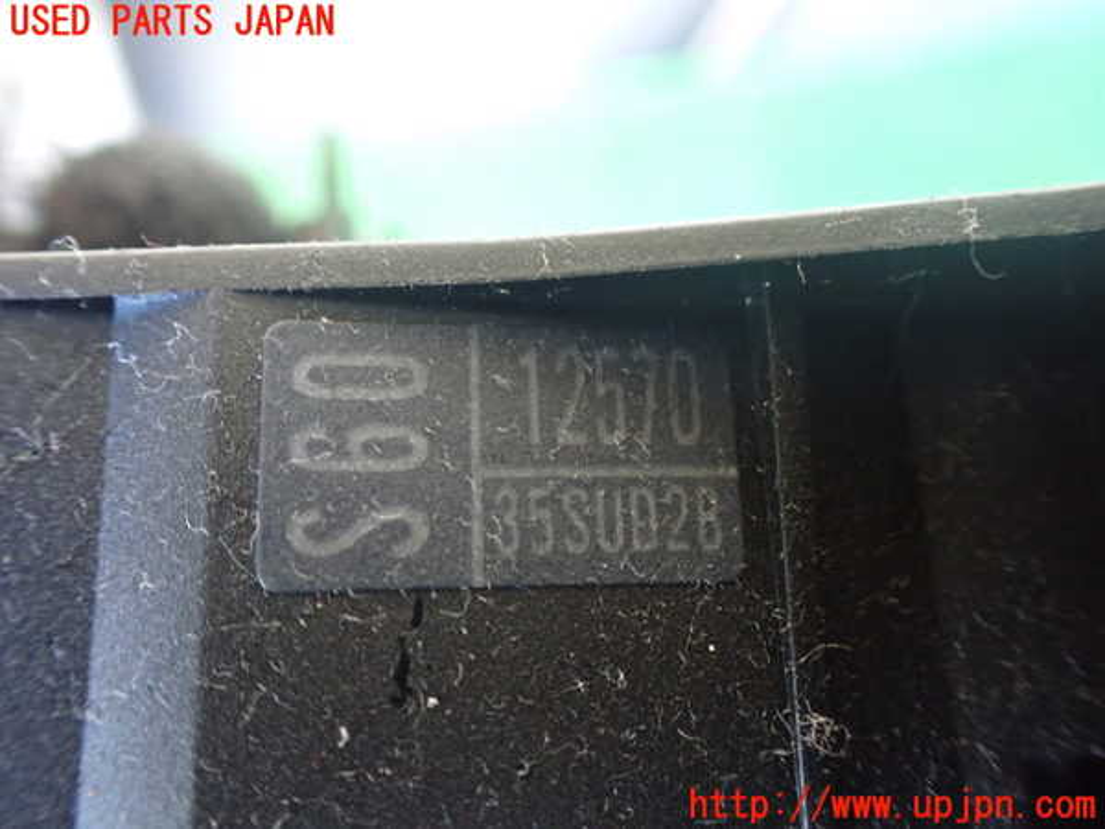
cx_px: 552
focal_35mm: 30
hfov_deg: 60.0
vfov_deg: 46.8
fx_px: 958
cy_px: 414
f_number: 2.3
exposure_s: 1/30
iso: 1000
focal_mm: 5.4
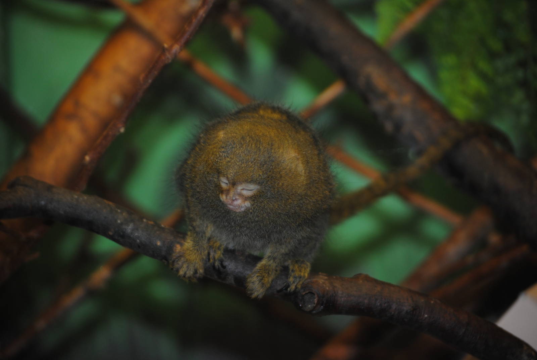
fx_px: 1904
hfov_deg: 16.1
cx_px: 268
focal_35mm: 128
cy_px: 180
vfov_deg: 10.8
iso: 200
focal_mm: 85
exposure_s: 1/60
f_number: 4.2
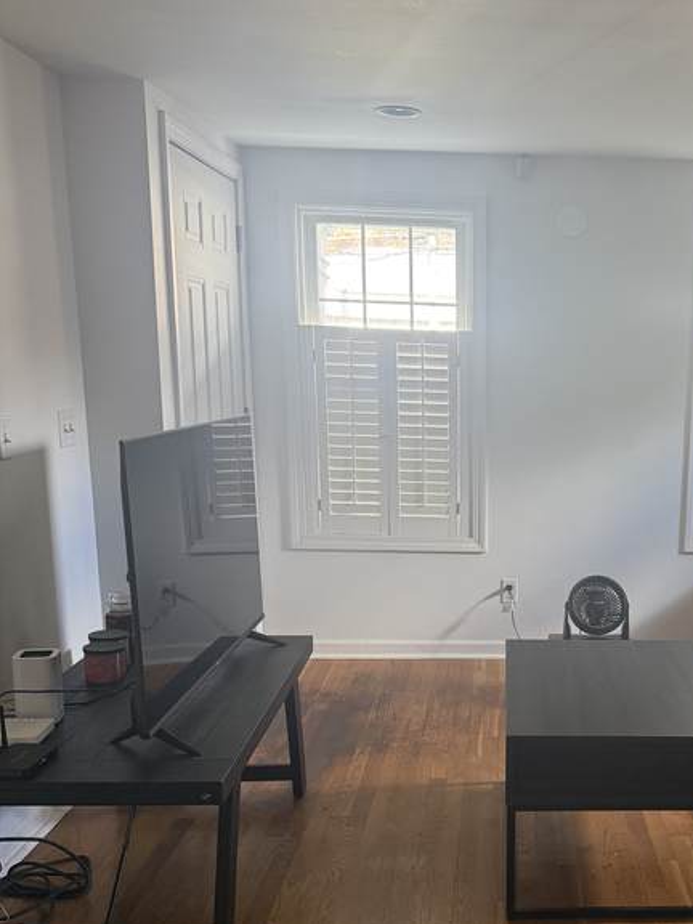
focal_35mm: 40
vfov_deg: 46.3
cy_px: 587
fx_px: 1068
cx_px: 576
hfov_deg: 34.6
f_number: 1.78
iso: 200
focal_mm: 6.76
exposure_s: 1/85
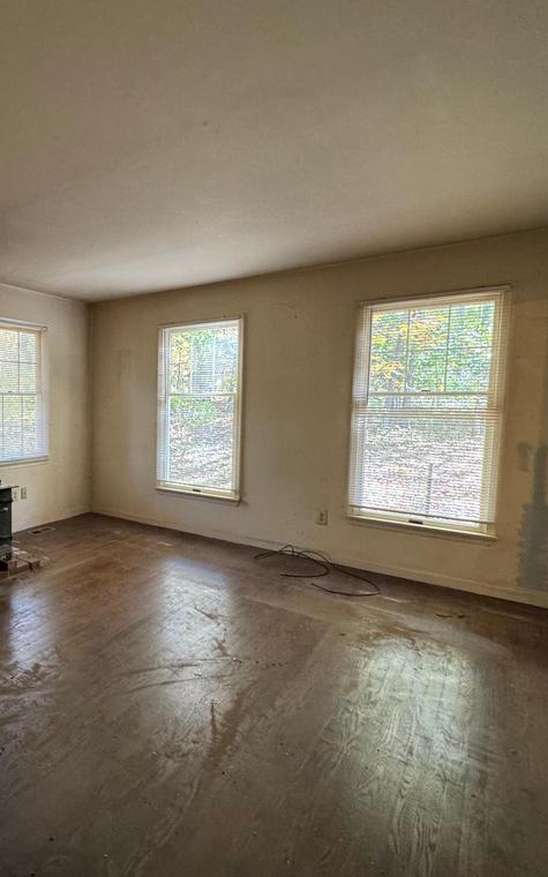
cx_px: 92
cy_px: 438
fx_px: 478
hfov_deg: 54.6
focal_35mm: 20
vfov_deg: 85.1
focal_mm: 2.22
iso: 400
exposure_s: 1/60
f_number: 2.2
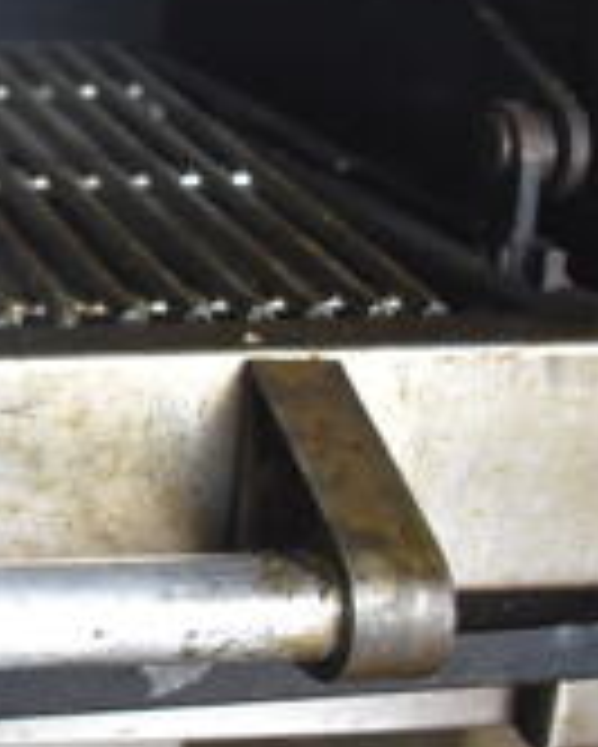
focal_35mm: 93
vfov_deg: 20.4
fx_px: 2056
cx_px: -679
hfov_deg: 13.6
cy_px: 202
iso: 1000
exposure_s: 1/125
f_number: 3.5
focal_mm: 18
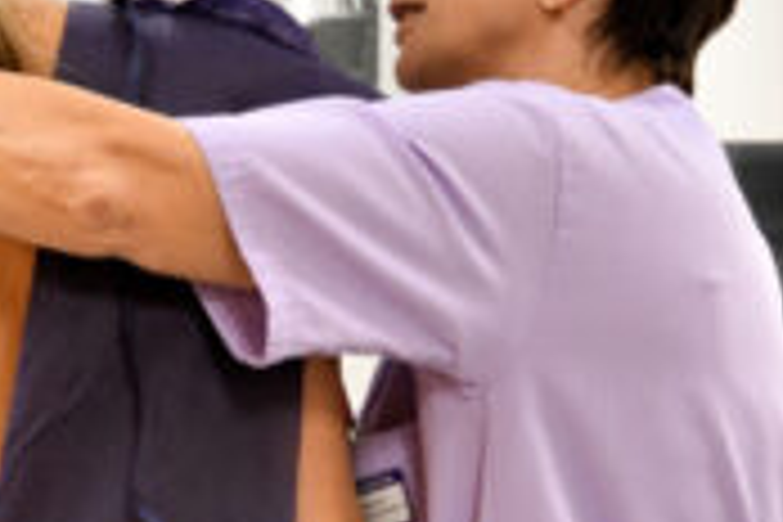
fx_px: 4893
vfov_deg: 6.1
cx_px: 428
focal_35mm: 225
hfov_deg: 9.1
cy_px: 482
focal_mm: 34
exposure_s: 1/30
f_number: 4.5
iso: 320
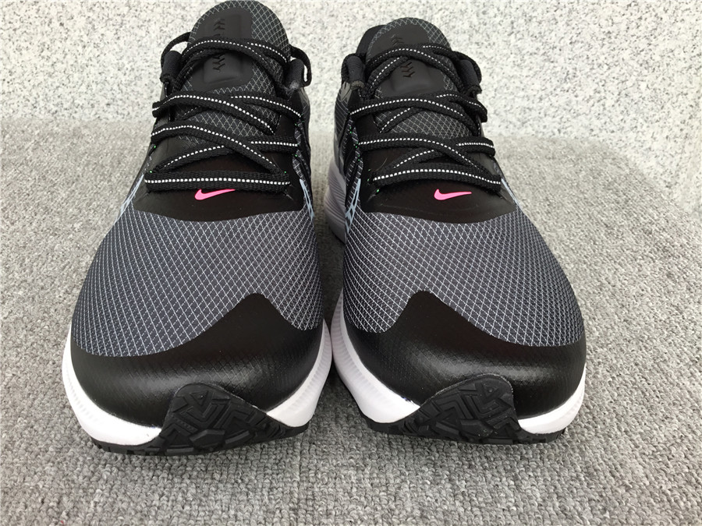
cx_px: 351
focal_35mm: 31
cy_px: 263
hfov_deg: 58.4
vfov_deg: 45.4
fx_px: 629
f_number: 2.4
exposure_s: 1/50
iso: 32
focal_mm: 3.3
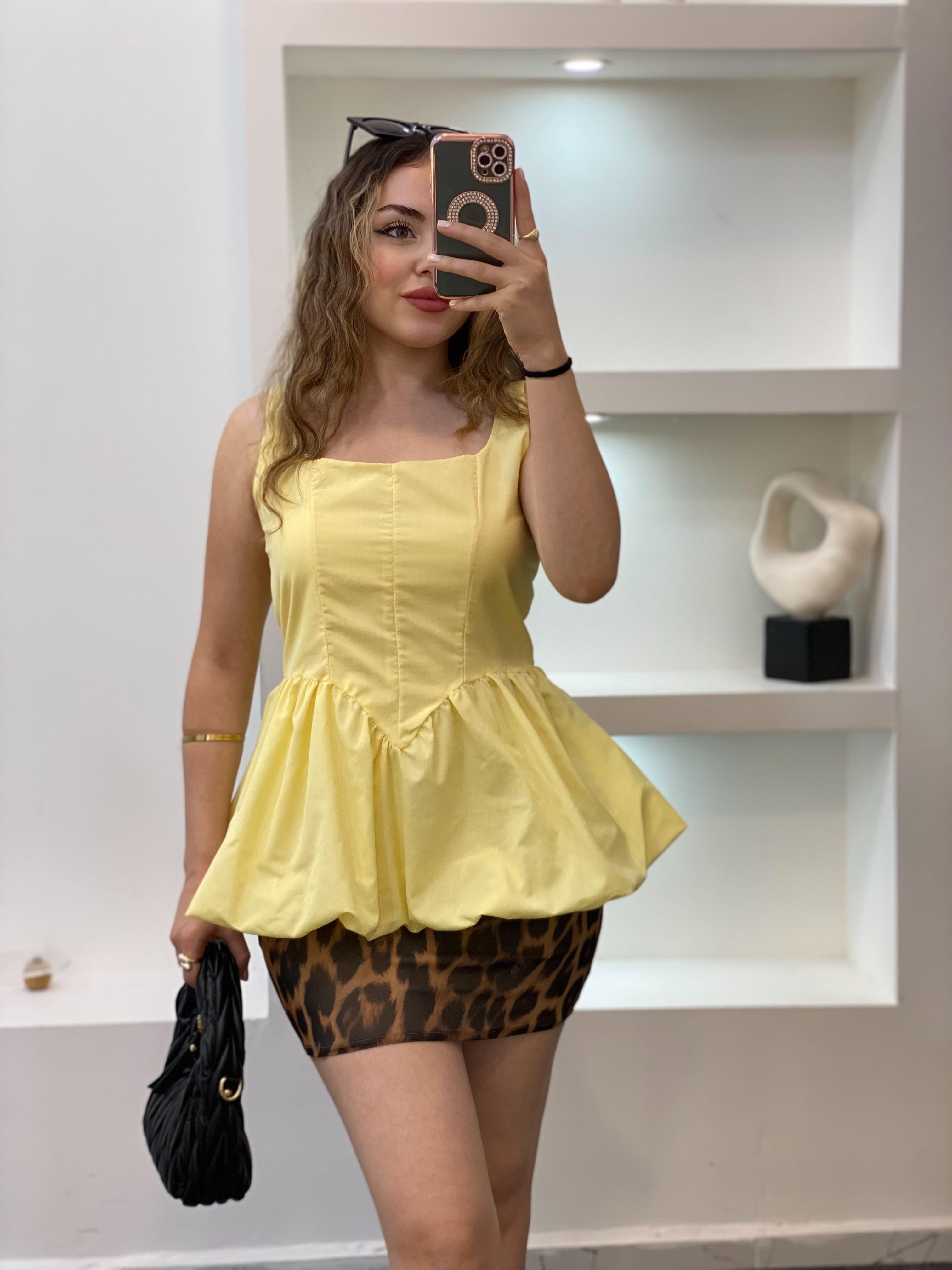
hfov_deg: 28.0
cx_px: 476
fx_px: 1907
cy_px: 635
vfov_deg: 36.8
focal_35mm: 52
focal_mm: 6
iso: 80
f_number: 2
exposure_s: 1/100
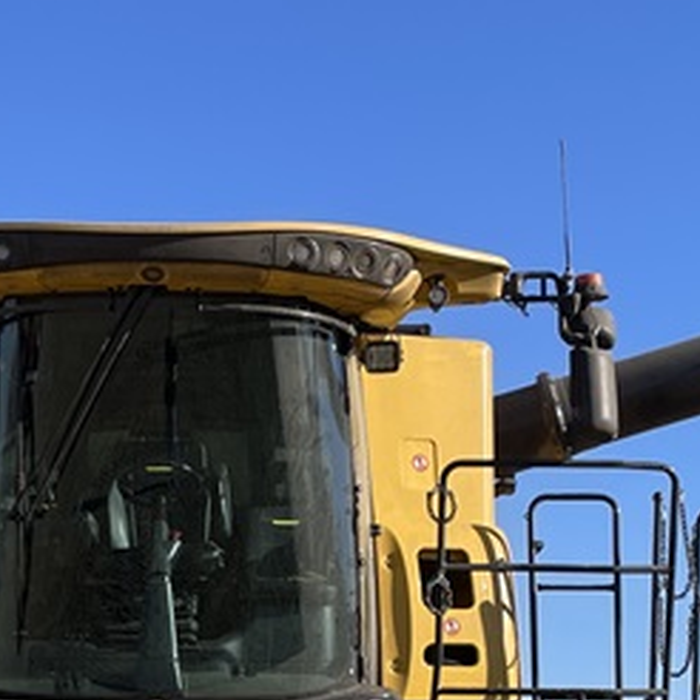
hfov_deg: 18.4
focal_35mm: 94
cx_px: 219
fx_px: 2151
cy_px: 842
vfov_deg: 17.6
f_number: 1.6
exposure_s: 1/2681
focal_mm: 4.2
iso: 32
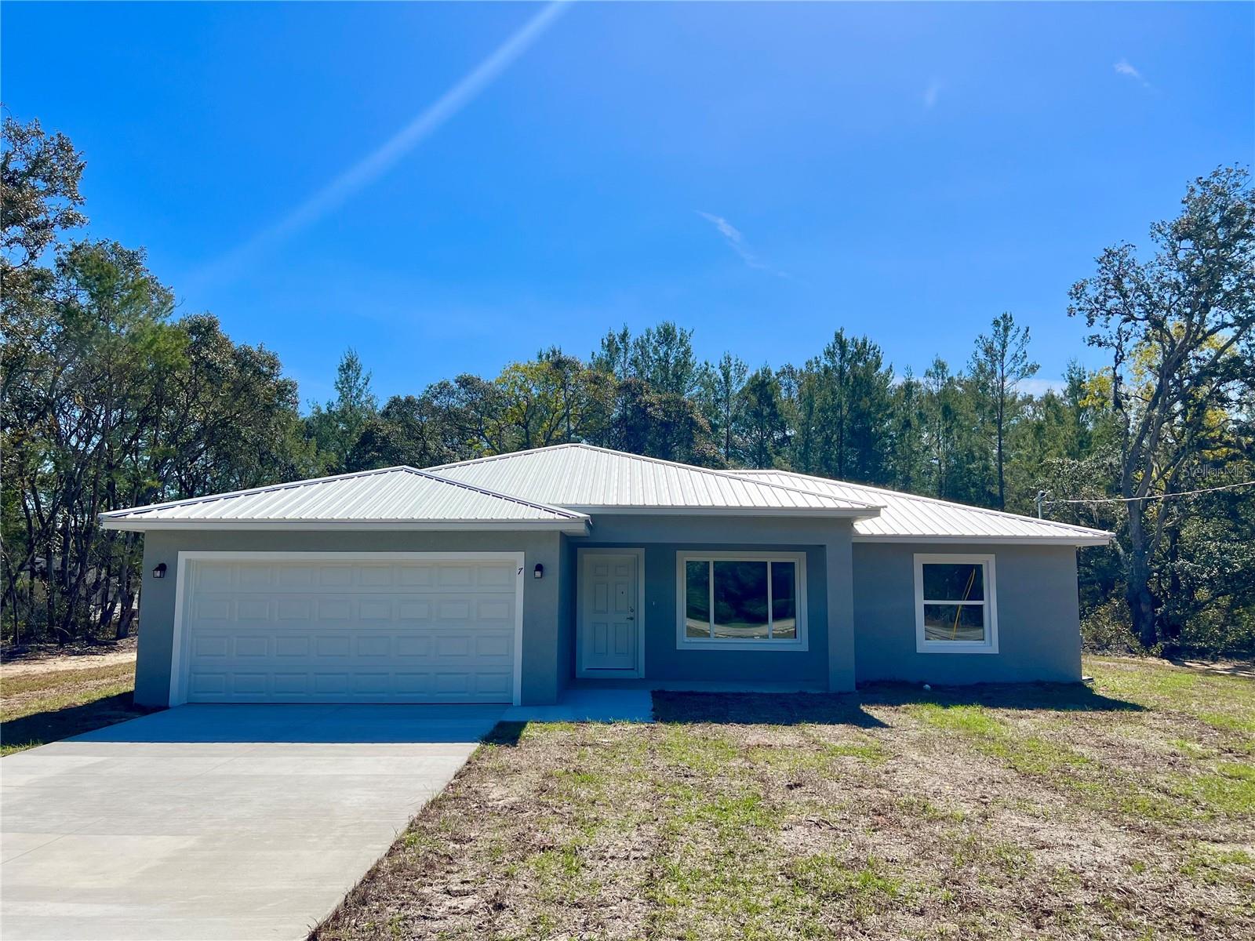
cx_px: 628
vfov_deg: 53.1
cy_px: 470
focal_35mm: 26
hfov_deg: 67.3
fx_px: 943
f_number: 1.5
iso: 50
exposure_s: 1/6993
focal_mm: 5.7
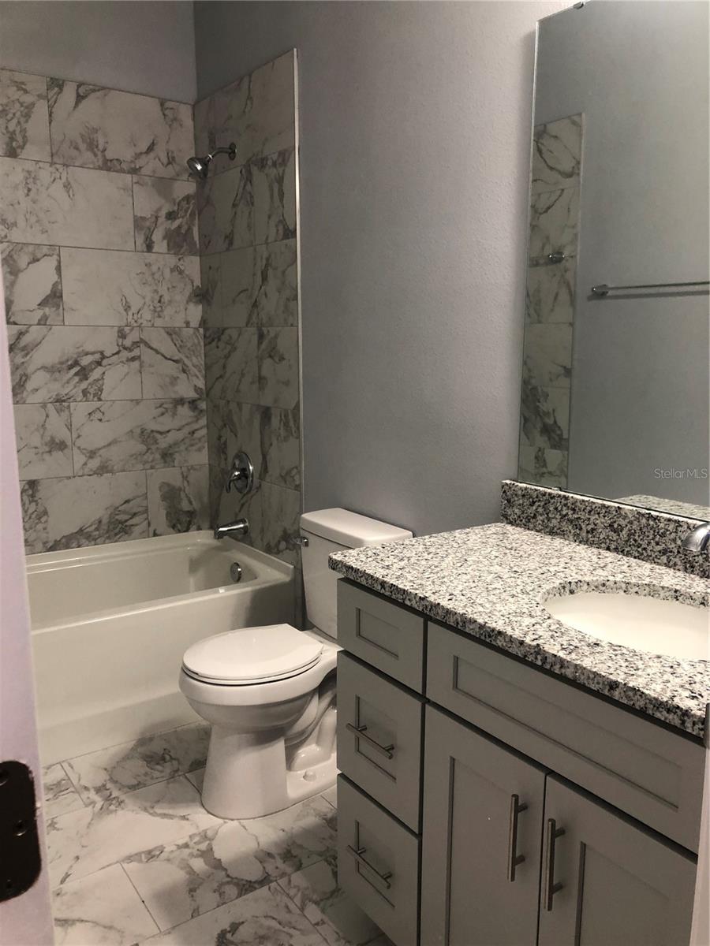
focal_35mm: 28
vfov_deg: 63.4
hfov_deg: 49.7
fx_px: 766
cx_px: 355
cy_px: 473
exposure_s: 1/20
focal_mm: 3.99
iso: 40
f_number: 1.8
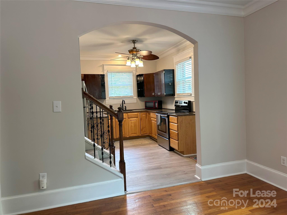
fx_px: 199
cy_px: 108
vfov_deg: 56.8
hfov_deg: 71.6
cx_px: 144
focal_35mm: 24
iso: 125
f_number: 1.78
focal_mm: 6.86
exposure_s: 1/60
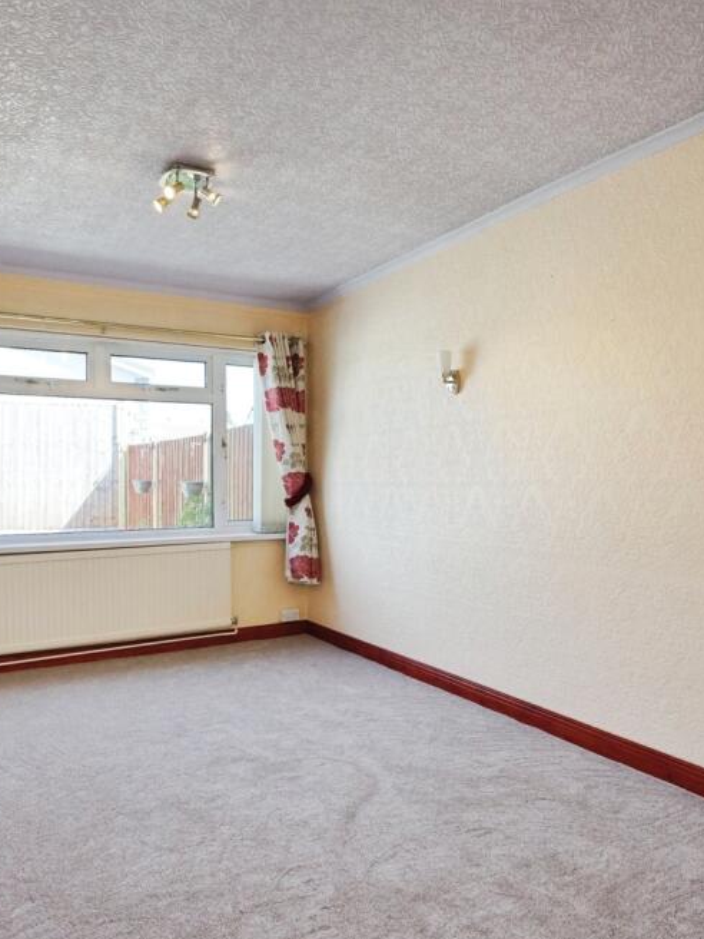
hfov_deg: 56.3
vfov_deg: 71.6
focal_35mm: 24
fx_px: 651
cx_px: 276
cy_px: 487
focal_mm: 16
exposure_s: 1/250
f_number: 9
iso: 2000
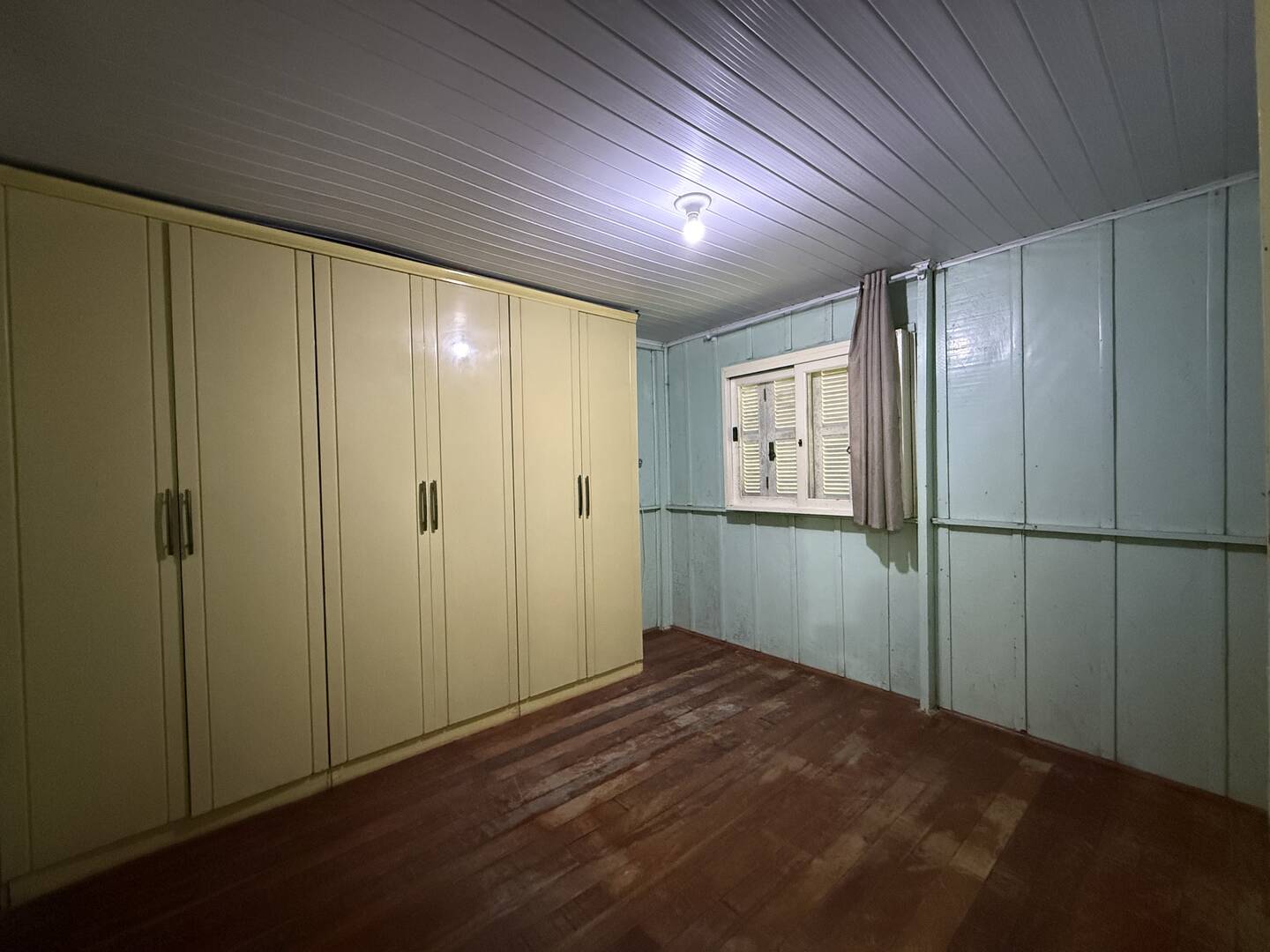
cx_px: 635
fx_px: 514
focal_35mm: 14
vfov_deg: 85.7
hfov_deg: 102.1
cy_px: 476
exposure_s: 1/60
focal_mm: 2.22
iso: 1000
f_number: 2.2
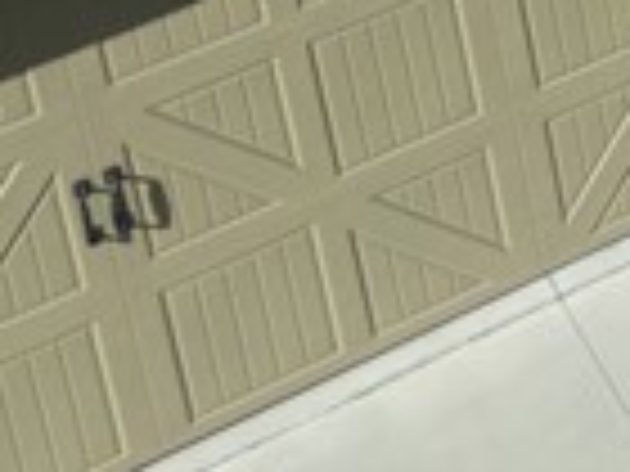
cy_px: -1173
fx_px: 3185
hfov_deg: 8.5
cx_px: 2160
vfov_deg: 7.1
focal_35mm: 175
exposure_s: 1/3000
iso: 110
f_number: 1.7
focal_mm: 6.72
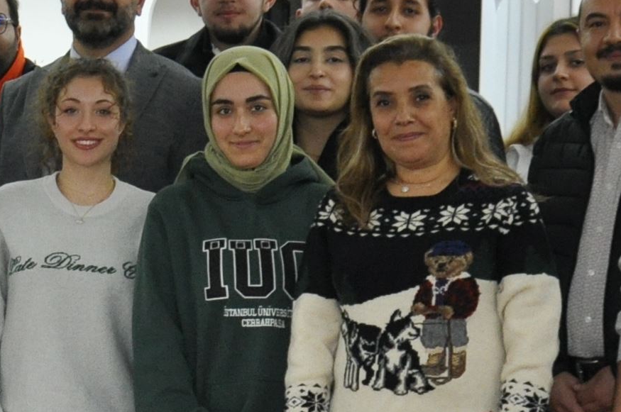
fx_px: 2661
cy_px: 214
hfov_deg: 12.9
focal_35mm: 154
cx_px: -166
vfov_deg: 8.9
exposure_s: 1/60
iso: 800
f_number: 3.8
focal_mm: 21
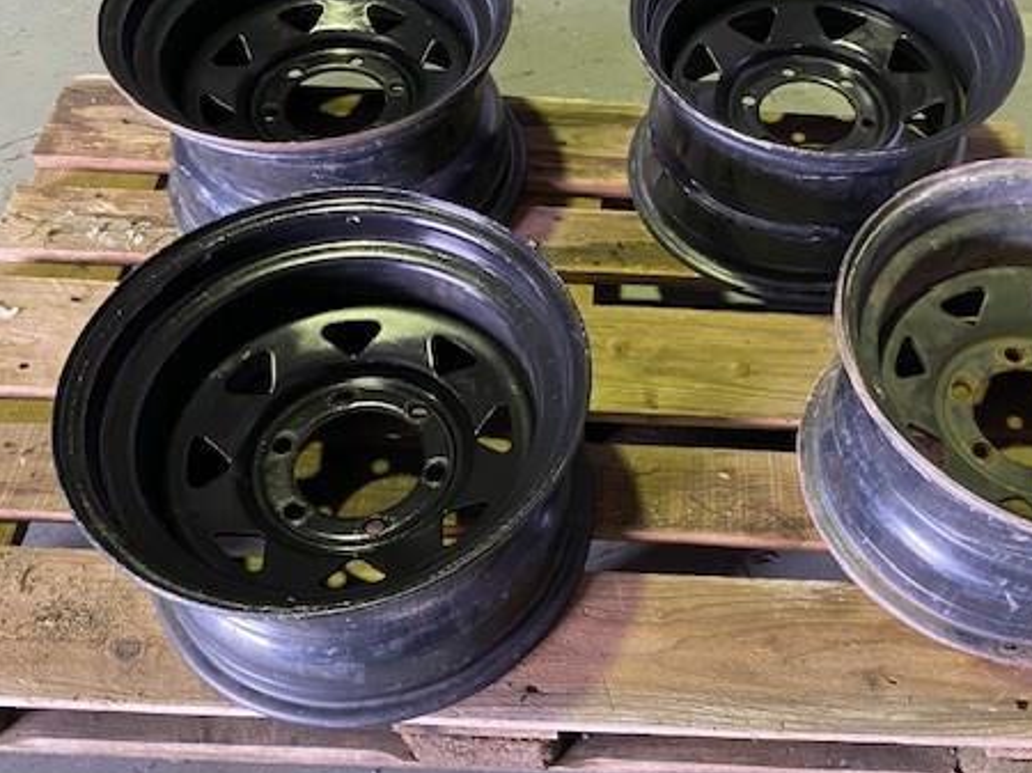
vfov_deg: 38.6
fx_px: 1102
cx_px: 658
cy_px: 381
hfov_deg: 49.6
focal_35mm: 37
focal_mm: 4.25
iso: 500
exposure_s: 1/50
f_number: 1.8
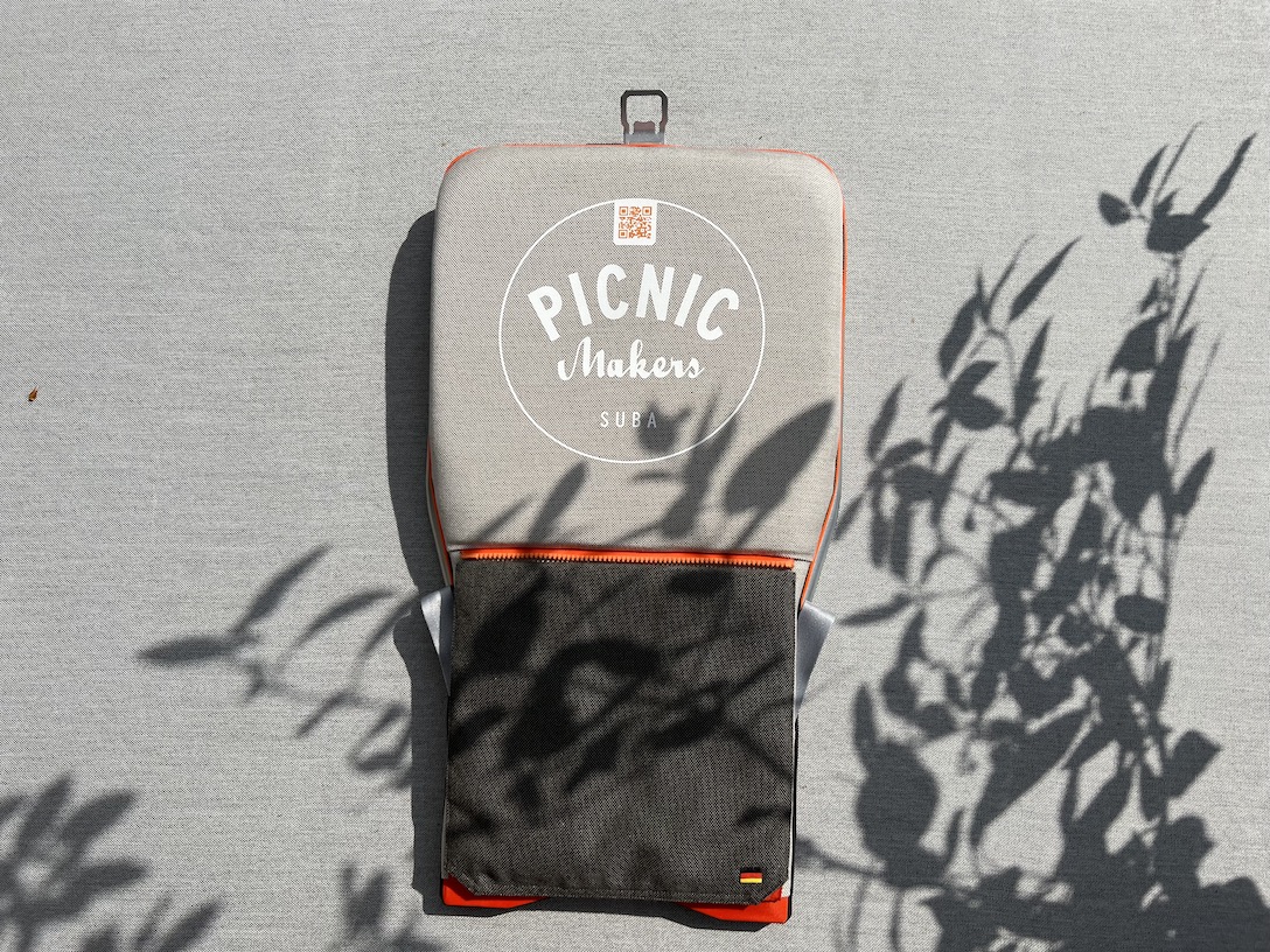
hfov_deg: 67.3
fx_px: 954
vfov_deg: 53.1
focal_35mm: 26
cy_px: 476
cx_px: 635
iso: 50
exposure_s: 1/8696
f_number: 1.5
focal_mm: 5.7
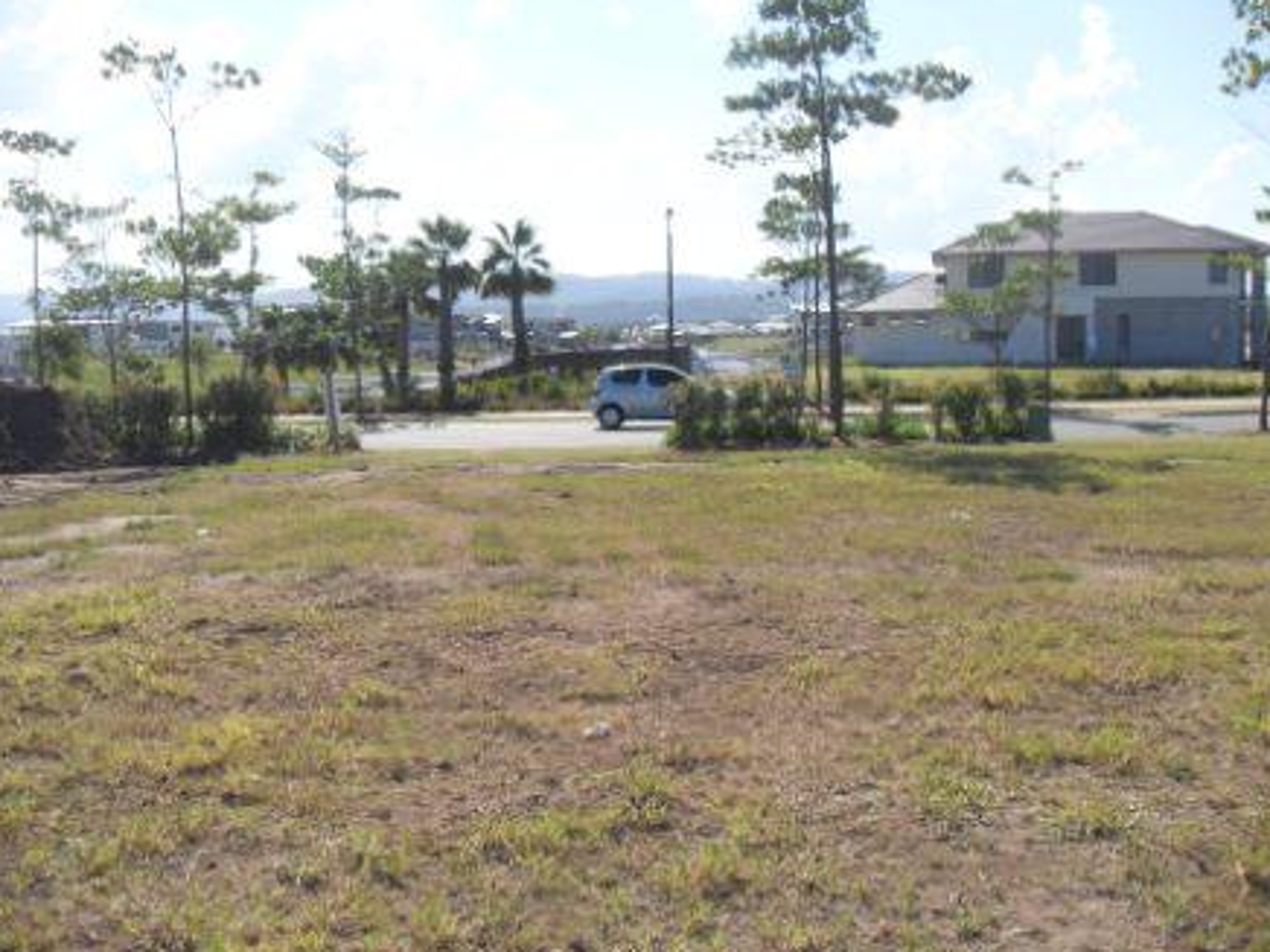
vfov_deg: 39.7
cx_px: 644
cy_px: 480
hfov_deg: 51.4
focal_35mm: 36
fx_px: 1321
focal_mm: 6.3
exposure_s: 1/180
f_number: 7
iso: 80
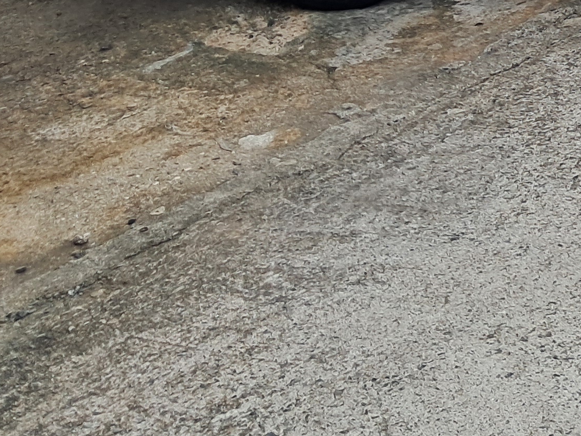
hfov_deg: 17.6
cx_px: 900
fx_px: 1662
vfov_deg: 13.9
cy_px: -243
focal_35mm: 99
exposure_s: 1/570
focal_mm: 4
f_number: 1.8
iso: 50
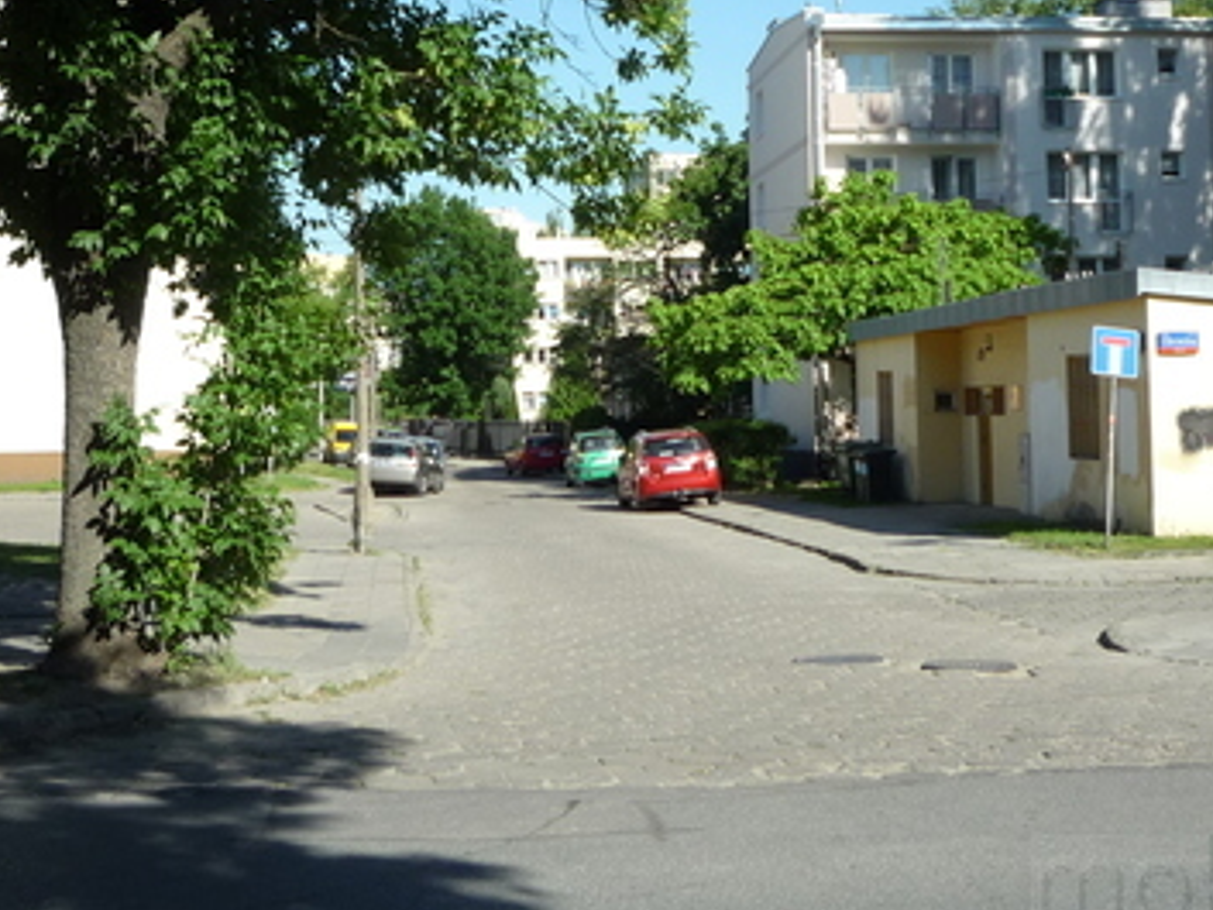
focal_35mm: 58
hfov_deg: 33.2
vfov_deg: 24.9
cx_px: 684
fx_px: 2033
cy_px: 199
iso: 100
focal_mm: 5.2
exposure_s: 1/400
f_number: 4.5
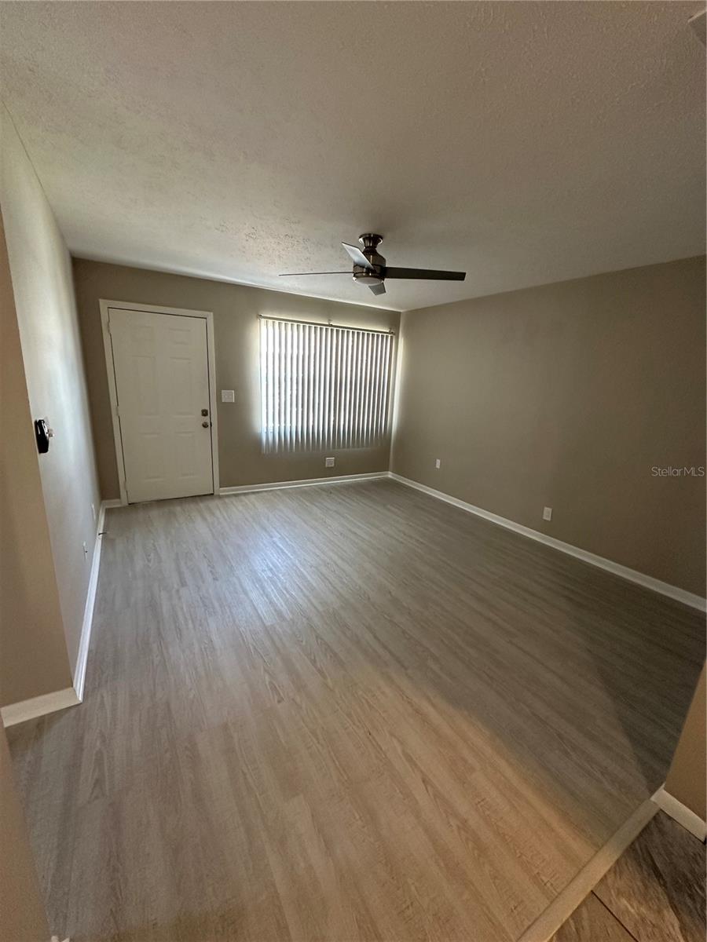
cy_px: 471
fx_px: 381
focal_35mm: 14
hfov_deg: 85.7
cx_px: 354
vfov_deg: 102.1
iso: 320
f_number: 2.2
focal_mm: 2.22
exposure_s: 1/60
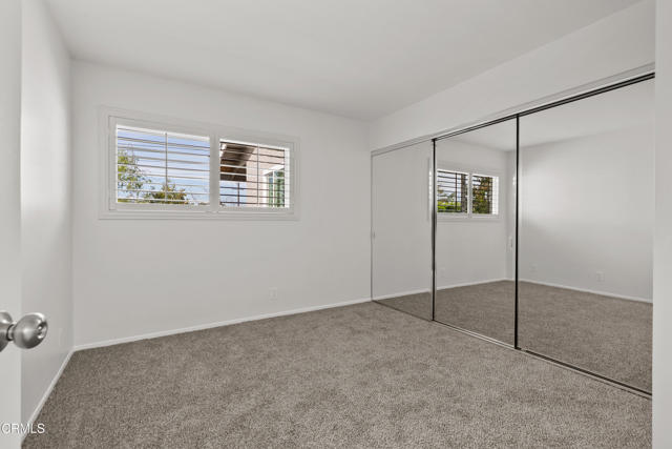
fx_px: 280
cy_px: 224
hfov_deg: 100.4
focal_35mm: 15
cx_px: 336
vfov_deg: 77.4
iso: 250
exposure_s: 1/2
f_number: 9
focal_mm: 15
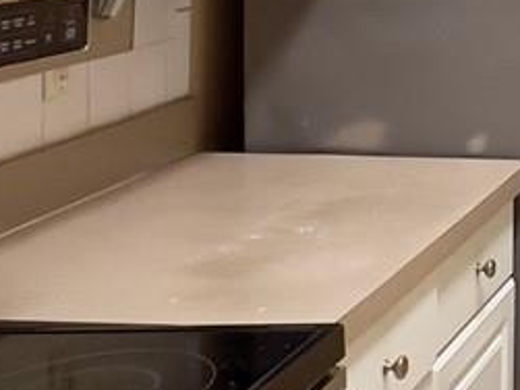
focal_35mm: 83
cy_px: -143
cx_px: 831
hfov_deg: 19.7
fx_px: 1246
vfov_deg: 16.6
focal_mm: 1.57
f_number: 1.8
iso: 160
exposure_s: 1/60
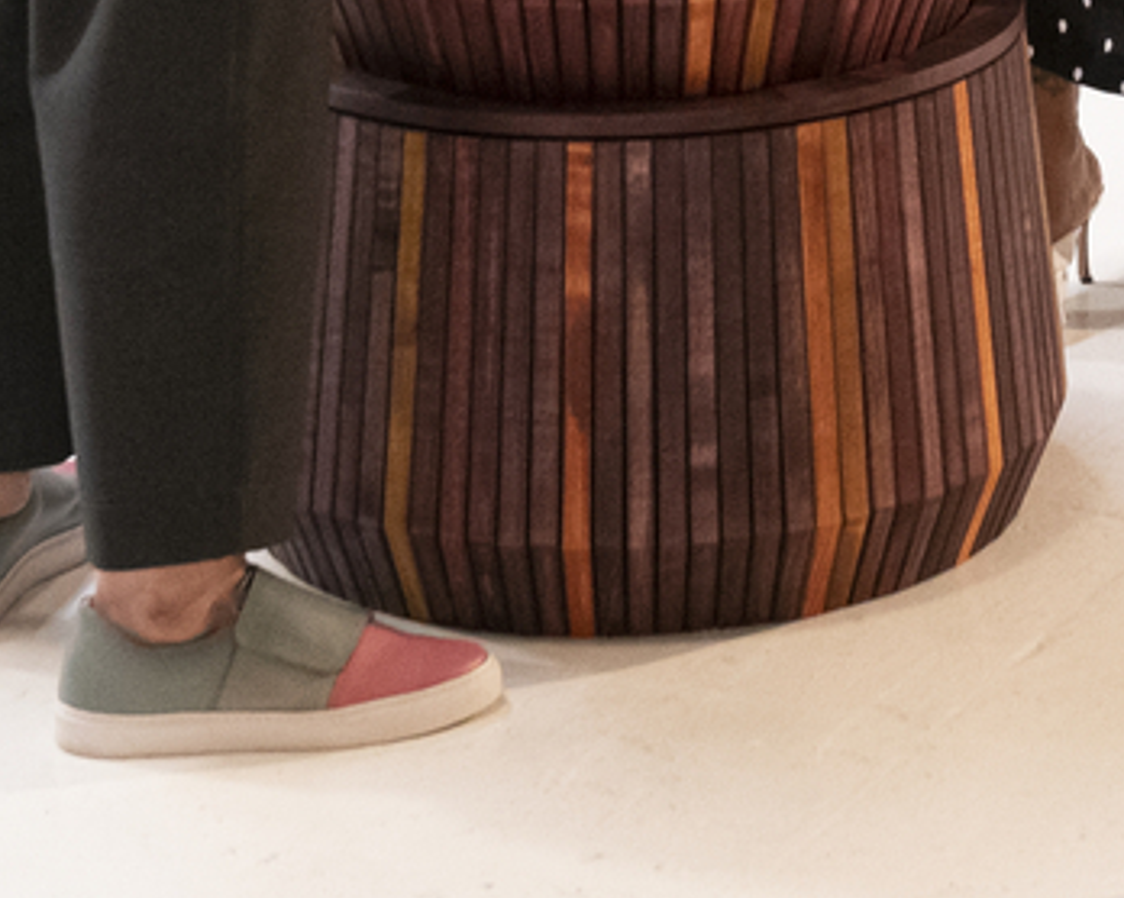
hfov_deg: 11.1
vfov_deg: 8.6
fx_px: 5685
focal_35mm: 171
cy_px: -804
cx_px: 1308
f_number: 5
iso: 5000
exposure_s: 1/100
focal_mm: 40
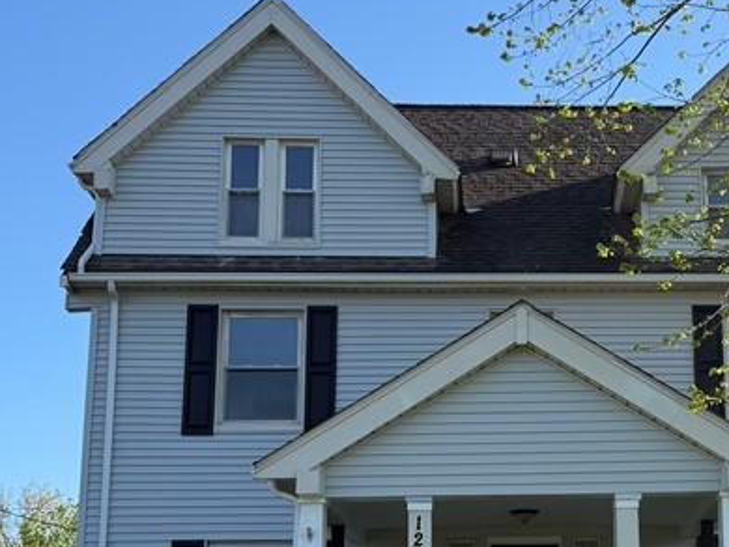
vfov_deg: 23.1
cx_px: 566
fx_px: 1328
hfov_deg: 30.1
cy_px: 400
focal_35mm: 63
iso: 80
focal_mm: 6.76
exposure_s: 1/2299
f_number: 1.78
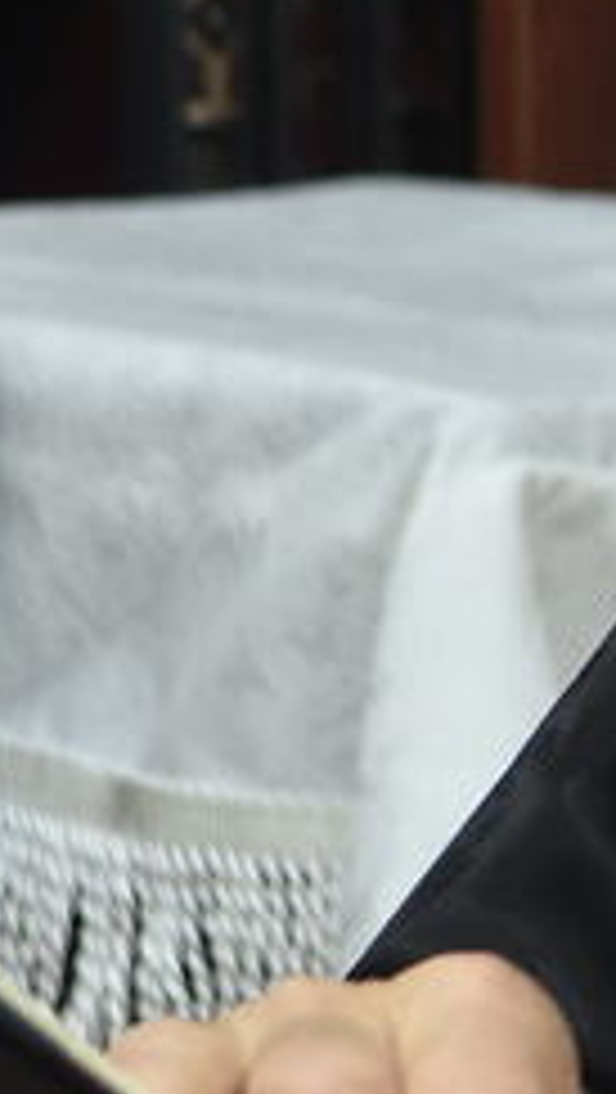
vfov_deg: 2.1
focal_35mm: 1051
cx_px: 1870
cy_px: -441
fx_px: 30466
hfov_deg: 1.2
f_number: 5.6
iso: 1000
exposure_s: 1/100
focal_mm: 116
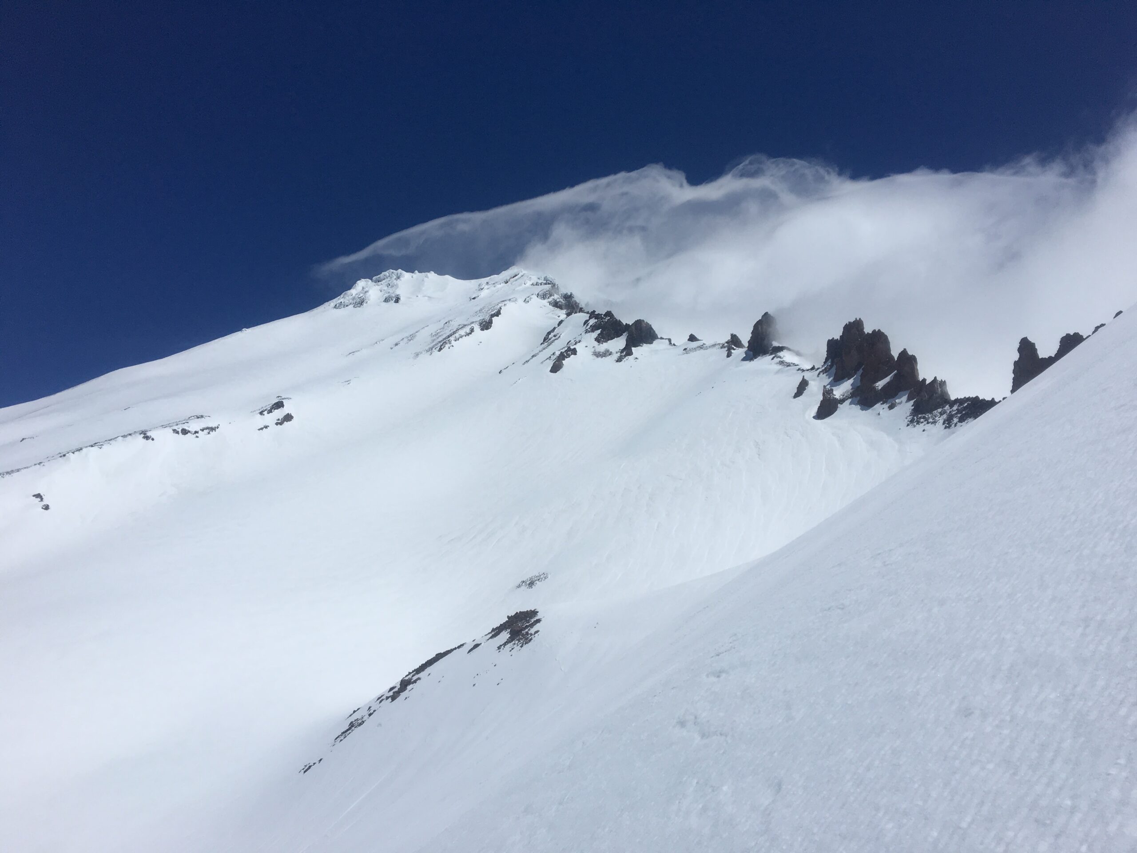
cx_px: 568
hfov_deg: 61.7
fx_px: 953
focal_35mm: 29
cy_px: 426
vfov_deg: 48.2
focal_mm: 4.15
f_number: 2.2
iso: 25
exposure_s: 1/10989
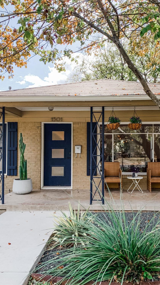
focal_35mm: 29
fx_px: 219
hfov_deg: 40.0
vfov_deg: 66.1
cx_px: 94
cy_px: 144
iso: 25
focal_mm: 4.25
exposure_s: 1/800
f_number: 1.8
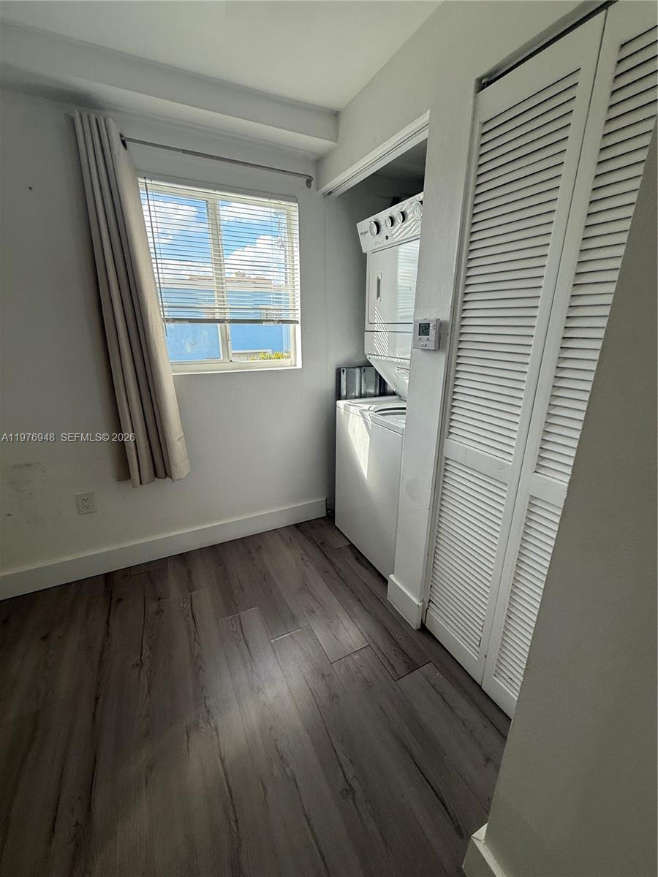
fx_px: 355
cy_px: 438
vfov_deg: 102.1
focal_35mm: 14
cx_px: 329
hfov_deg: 85.7
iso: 50
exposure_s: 1/226
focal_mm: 2.22
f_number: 2.2
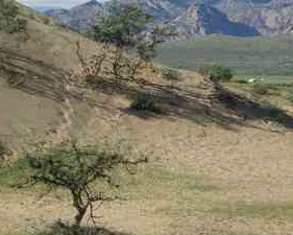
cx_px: -8
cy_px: 64
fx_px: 2091
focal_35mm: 241
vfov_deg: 6.4
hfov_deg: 8.0
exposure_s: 1/250
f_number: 8
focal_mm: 47.5
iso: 100
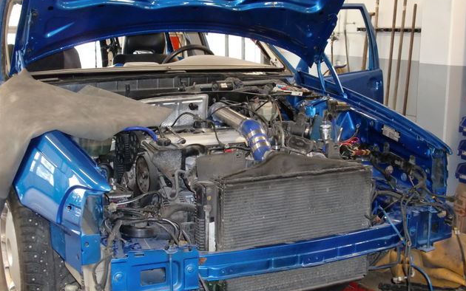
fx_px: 711
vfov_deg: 23.1
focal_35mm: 56
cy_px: 167
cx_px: 231
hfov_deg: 36.3
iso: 400
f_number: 3.4
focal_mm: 9.1
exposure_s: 1/60
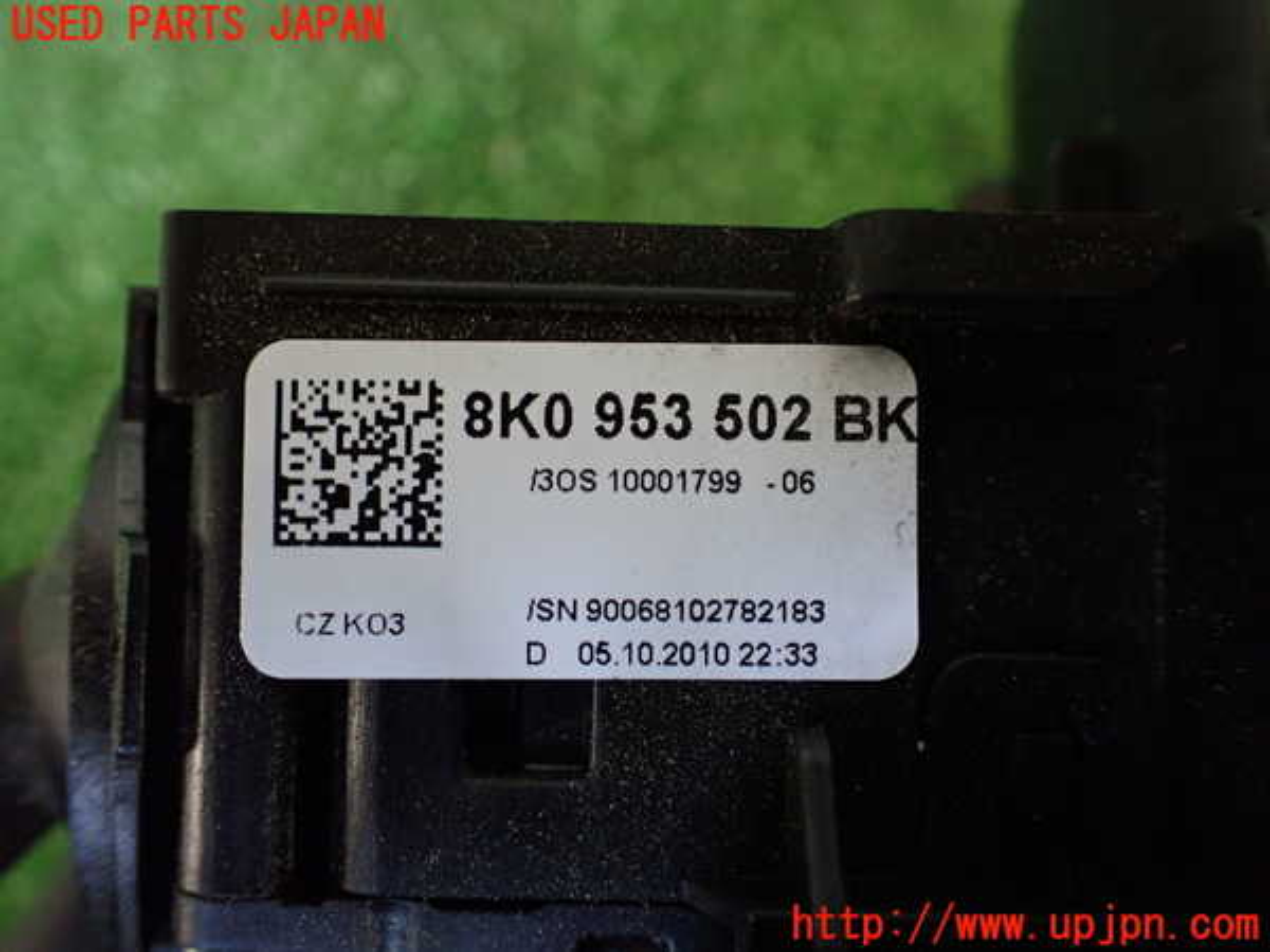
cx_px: 635
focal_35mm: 30
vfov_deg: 46.8
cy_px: 476
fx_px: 1101
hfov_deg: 60.0
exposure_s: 1/125
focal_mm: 5.4
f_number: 2.3
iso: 640
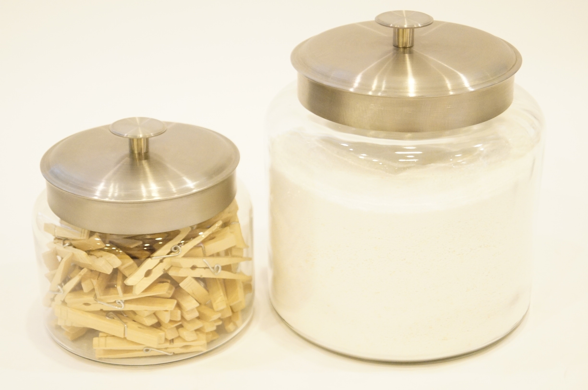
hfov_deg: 29.9
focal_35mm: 68
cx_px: 294
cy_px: 195
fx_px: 1101
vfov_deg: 20.1
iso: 3200
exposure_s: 1/40
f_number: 5.6
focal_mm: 45
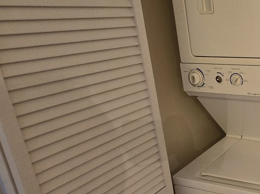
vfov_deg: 38.6
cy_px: 109
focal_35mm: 37
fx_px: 278
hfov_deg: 41.1
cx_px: 281
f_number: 2.2
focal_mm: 2.2
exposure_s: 1/60
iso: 320
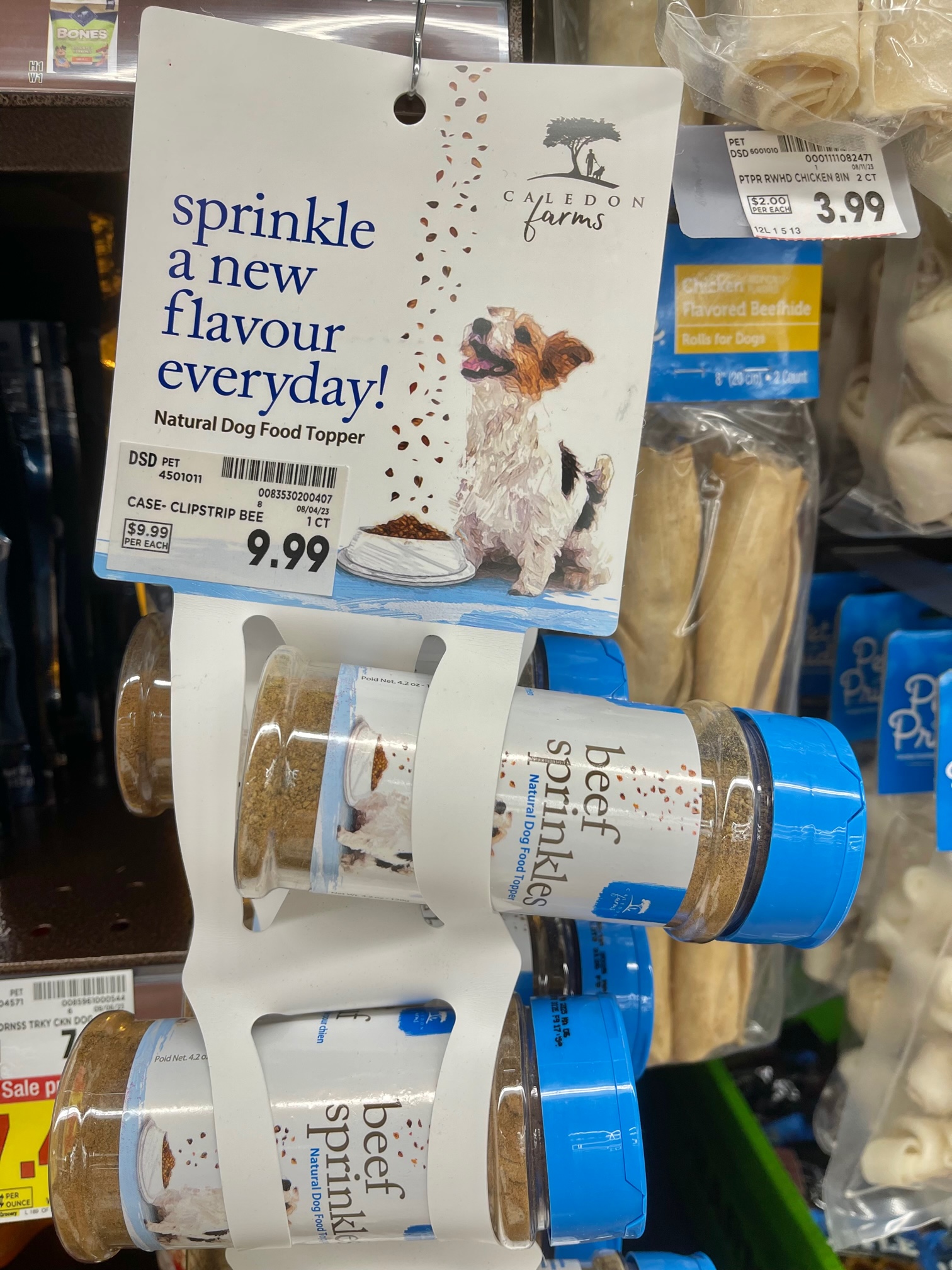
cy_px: 635
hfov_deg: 53.1
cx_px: 476
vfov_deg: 67.3
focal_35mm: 26
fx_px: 953
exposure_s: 1/127
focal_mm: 5.1
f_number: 1.6
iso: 50
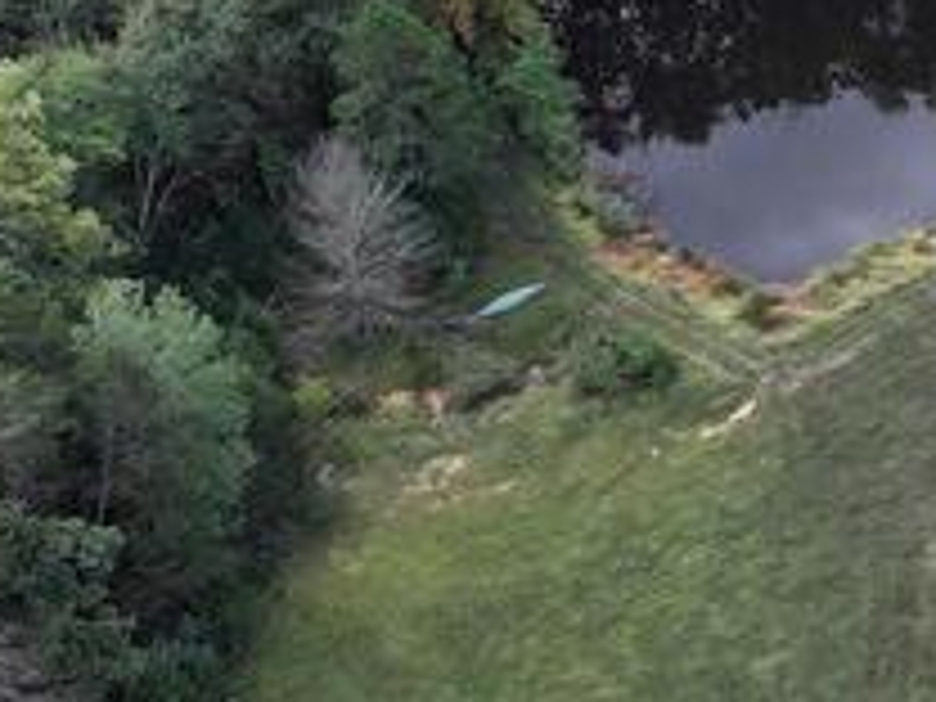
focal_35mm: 118
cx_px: 1336
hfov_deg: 15.6
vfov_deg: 12.6
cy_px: 313
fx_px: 3191
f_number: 2.8
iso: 120
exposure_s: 1/400
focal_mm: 12.29
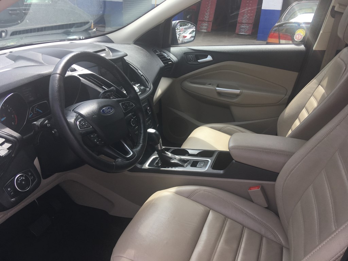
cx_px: 174
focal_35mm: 29
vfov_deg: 48.2
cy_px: 130
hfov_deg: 61.7
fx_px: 292
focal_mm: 4.15
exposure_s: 1/356
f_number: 2.2
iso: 25
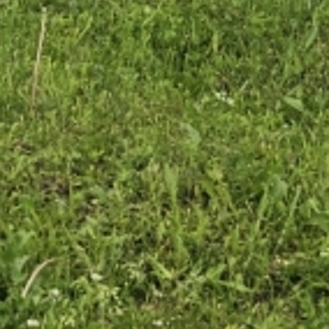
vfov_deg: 8.9
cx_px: -839
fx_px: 1925
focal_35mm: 179
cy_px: -453
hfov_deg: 7.7
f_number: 1.7
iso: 16
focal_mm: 6.3
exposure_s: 1/1480
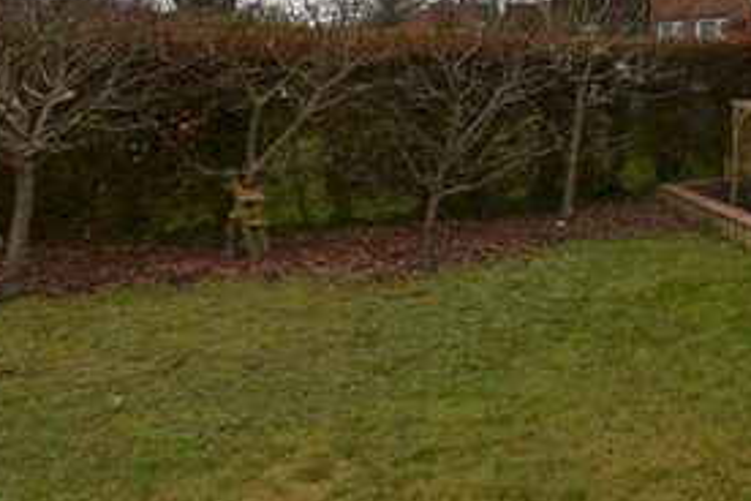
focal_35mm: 38
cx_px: 912
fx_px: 793
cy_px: -39
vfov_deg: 31.4
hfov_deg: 37.5
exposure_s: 1/125
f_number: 5.6
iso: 250
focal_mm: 10
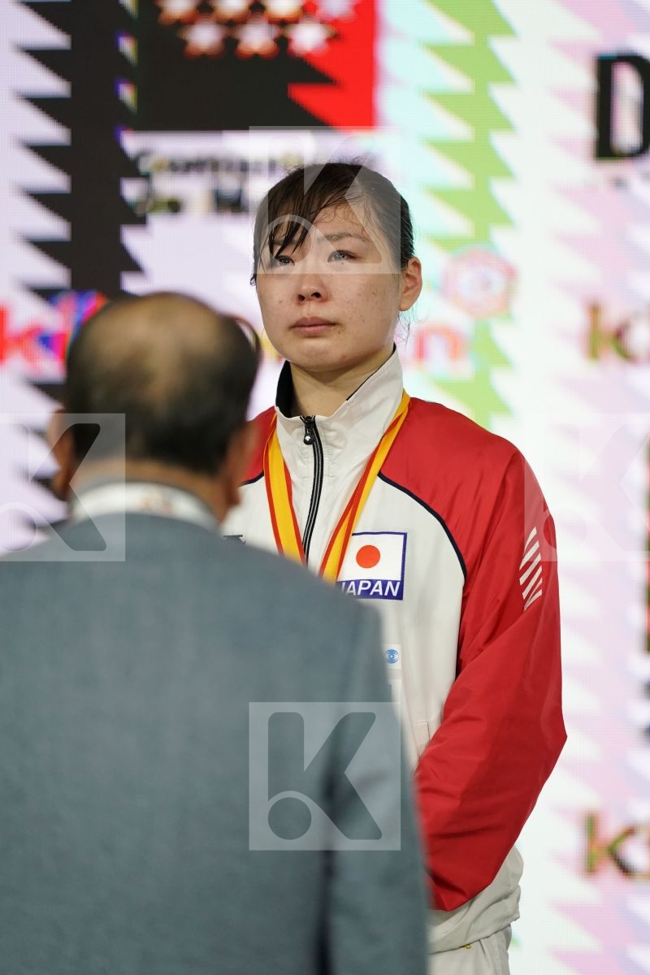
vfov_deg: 5.2
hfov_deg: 3.4
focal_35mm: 400
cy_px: 488
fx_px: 10832
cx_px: 325
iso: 4000
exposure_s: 1/500
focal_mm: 400
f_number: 2.8
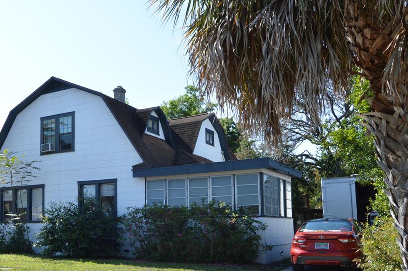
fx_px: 417
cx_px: 113
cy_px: 194
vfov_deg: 35.4
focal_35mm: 37
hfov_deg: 50.5
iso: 100
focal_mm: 15
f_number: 9
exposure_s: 1/125
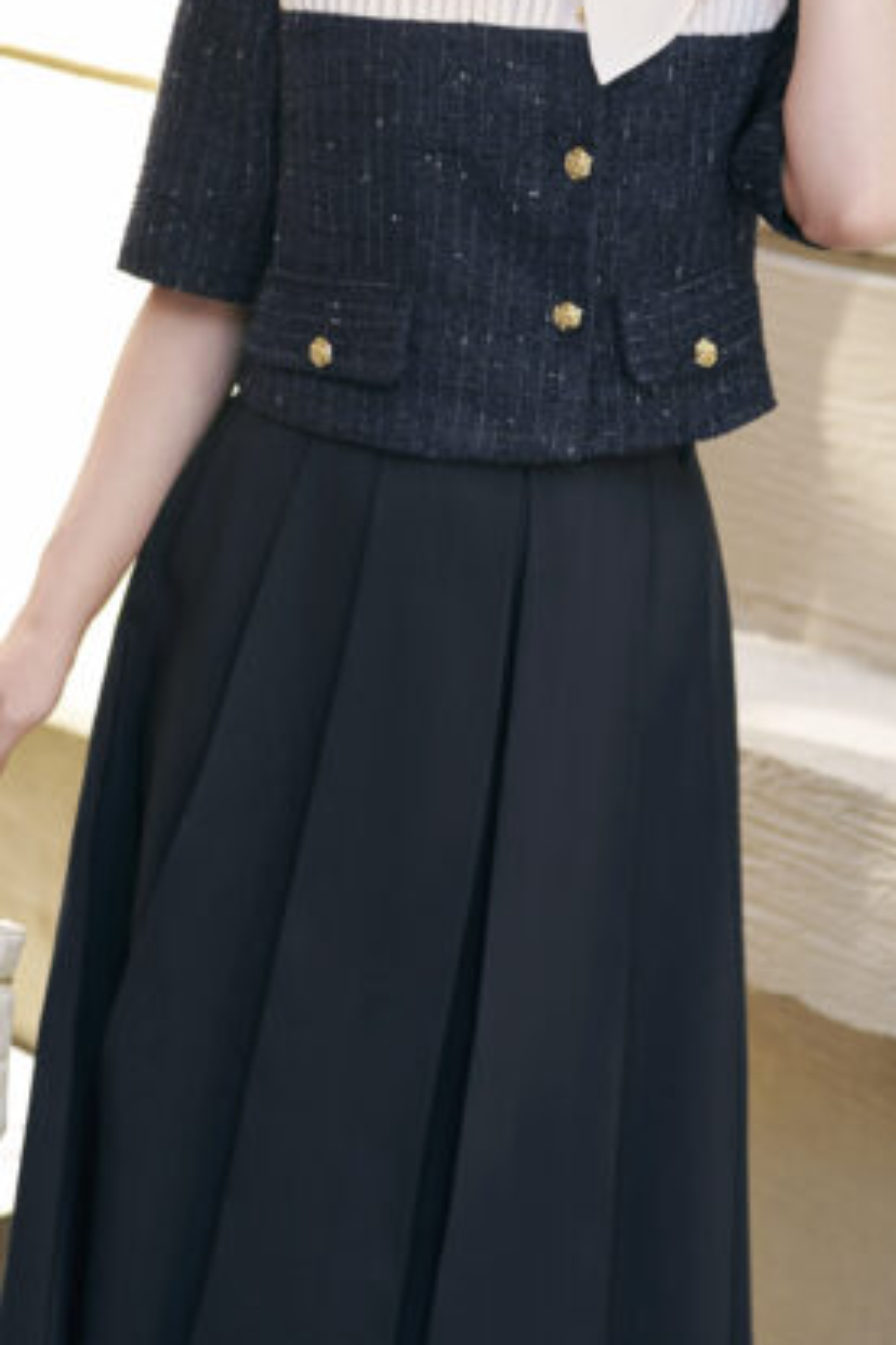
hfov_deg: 11.4
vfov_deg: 16.9
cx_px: 685
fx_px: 4480
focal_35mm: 120
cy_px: 294
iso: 400
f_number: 1.8
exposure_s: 1/800
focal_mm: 50
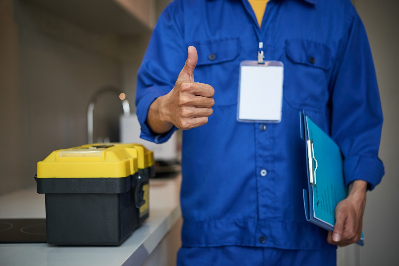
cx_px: 200
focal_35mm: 60
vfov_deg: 22.6
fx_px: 665
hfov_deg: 33.4
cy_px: 133
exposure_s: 1/180
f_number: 2.8
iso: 400
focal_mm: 60
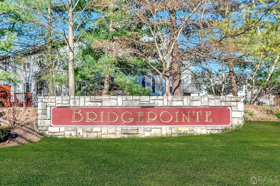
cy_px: 93
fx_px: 280
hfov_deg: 53.2
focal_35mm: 36
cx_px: 140
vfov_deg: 36.8
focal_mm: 24
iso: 250
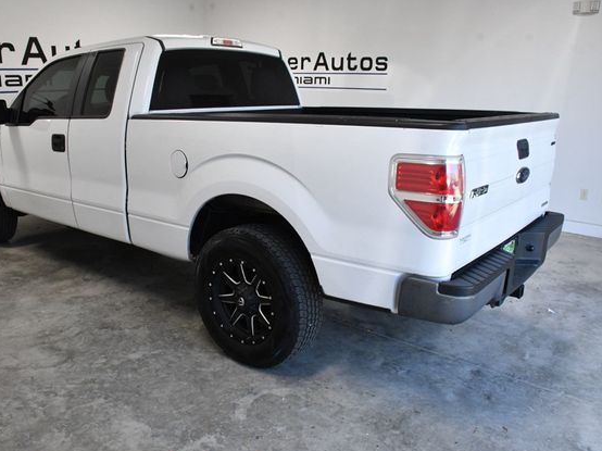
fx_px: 521
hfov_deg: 59.9
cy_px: 229
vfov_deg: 46.8
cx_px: 273
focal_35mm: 30
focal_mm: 18
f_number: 10
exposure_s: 1/400
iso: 2500
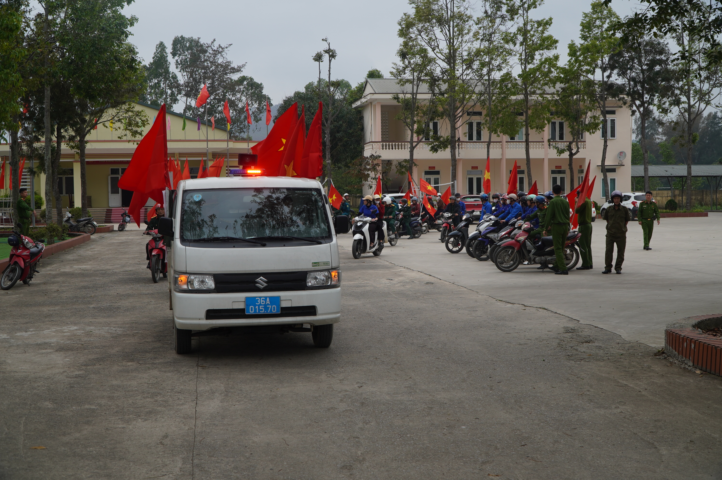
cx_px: 361
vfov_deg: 31.8
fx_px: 842
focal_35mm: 42
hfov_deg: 46.4
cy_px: 240
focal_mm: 28
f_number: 6.3
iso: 100
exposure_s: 1/160
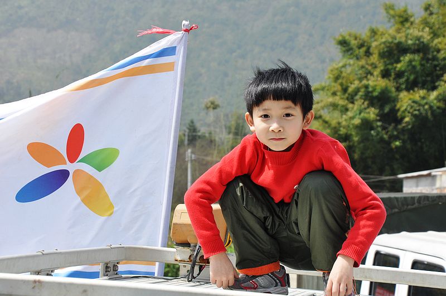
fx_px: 1299
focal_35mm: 105
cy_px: 148
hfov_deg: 19.5
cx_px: 223
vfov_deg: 13.0
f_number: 10
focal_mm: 70
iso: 400
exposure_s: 1/400
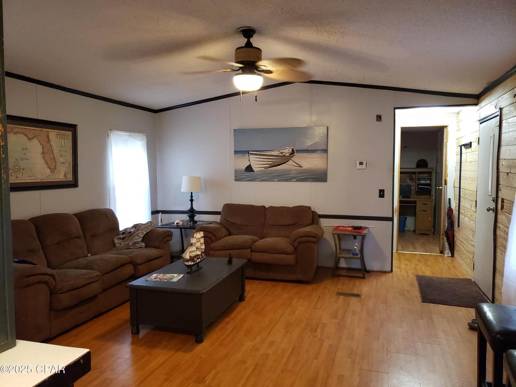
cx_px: 258
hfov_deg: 67.3
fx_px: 388
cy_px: 194
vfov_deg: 53.1
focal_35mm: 26
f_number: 1.5
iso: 640
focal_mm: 4.3
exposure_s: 1/60
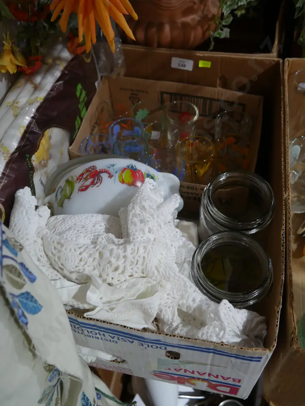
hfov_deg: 41.8
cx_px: 152
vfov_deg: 53.9
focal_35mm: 34
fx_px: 399
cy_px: 203
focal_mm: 17
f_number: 4
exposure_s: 1/60
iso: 640
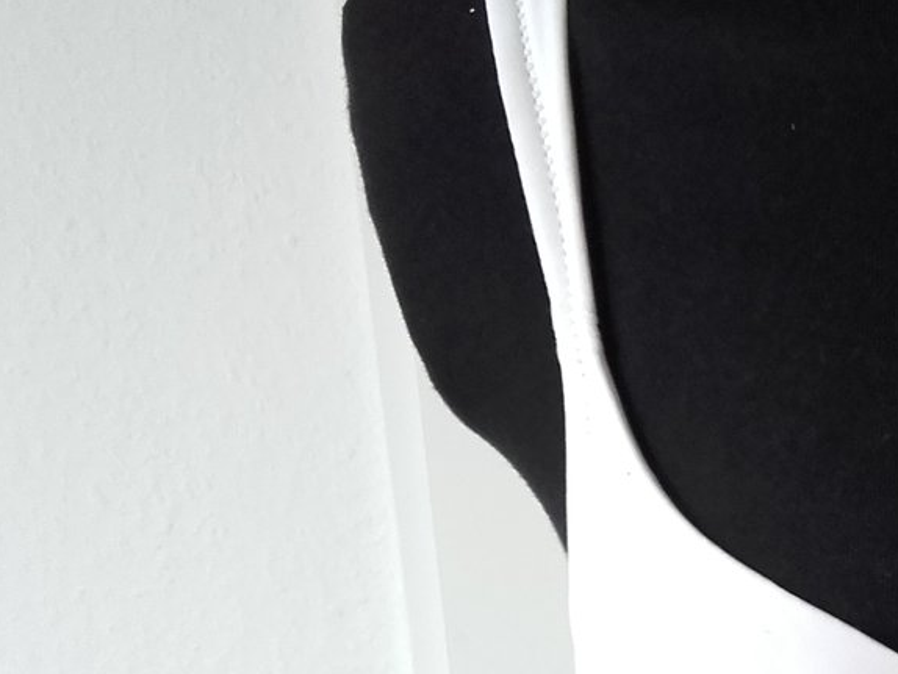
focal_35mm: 72
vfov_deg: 20.3
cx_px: 1036
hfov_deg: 24.8
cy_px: 480
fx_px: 1869
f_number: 2.2
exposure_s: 1/25
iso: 120
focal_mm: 3.31
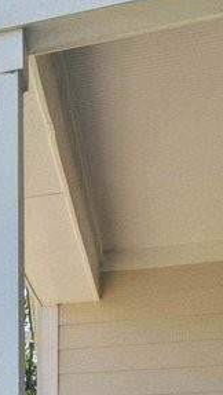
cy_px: 510
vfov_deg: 17.9
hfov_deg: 6.0
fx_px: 1174
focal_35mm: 112
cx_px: -943
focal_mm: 15
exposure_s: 1/125
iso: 100
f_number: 8
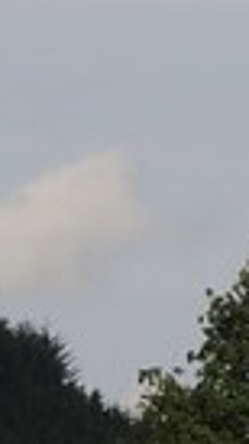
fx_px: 11463
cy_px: 1254
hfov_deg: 1.2
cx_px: 2416
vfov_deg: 2.2
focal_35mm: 976
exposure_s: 1/320
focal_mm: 80
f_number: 10
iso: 200
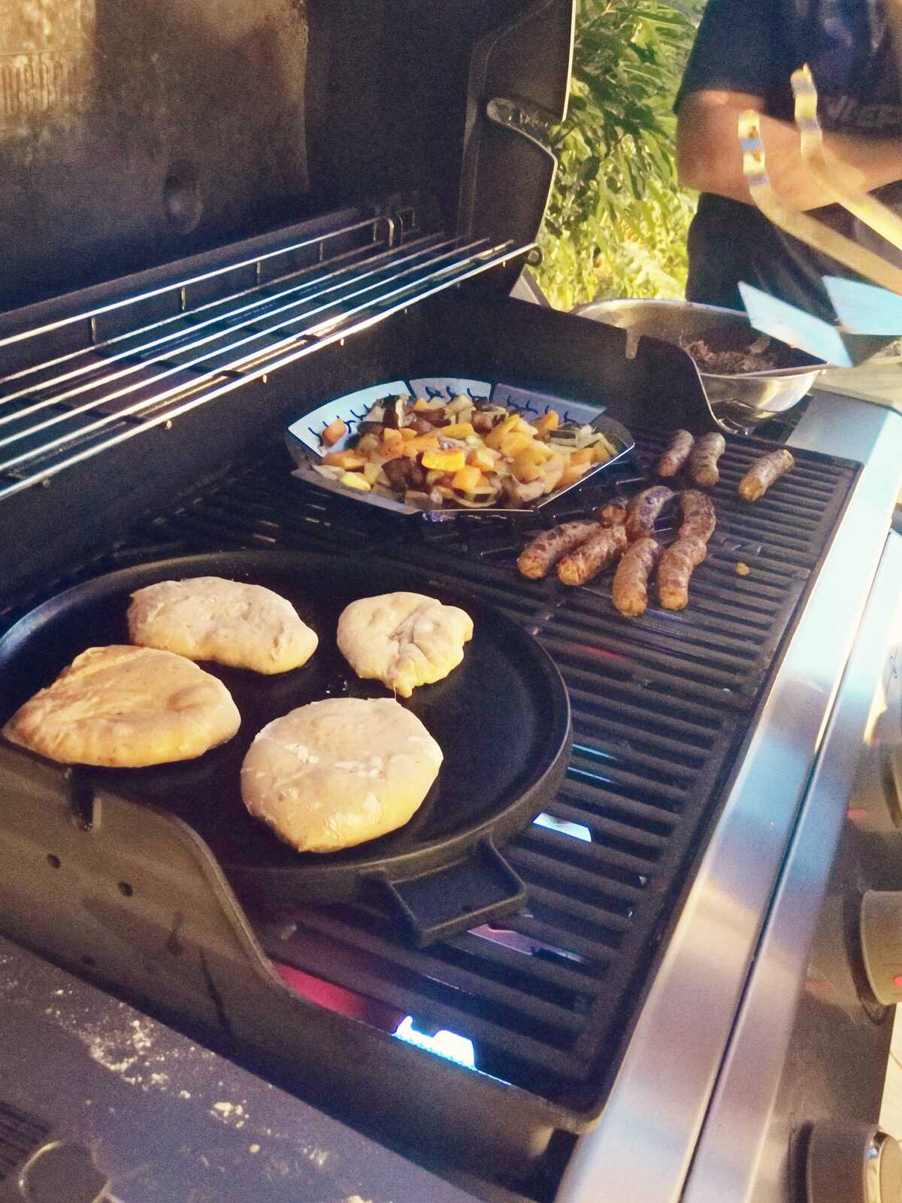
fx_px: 1251
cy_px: 602
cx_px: 451
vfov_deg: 51.4
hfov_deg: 39.7
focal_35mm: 36
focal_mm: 5.58
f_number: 1.8
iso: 2000
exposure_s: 1/16.7
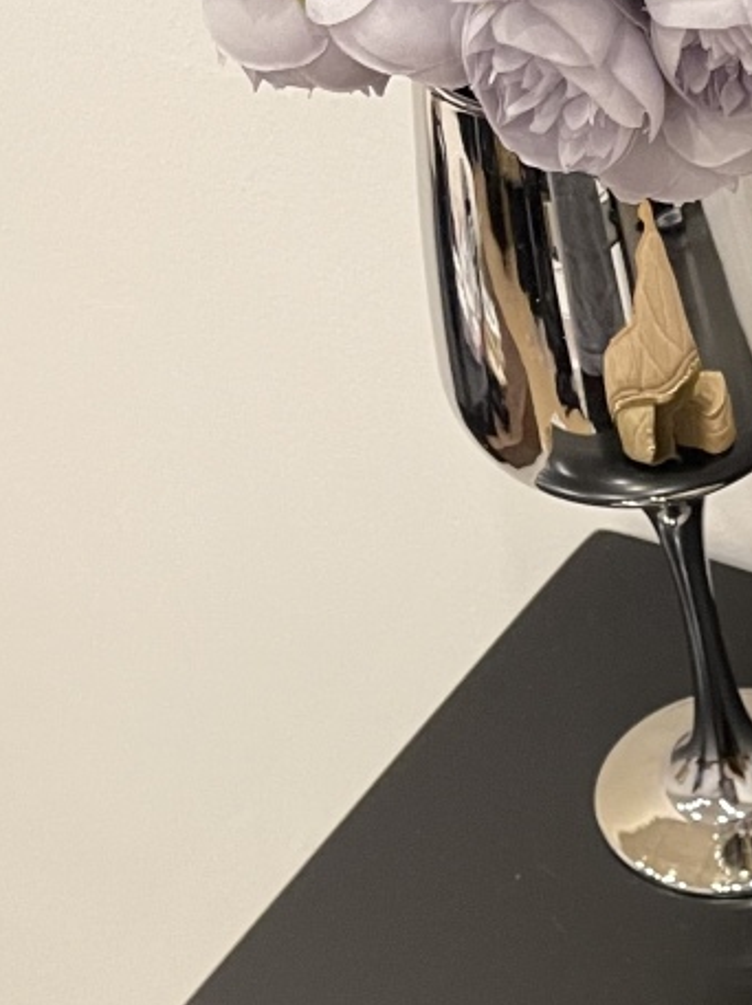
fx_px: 2378
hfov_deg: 16.5
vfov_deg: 22.3
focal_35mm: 82
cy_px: 1163
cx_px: 1093
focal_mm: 5.1
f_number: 1.6
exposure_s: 1/60
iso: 320
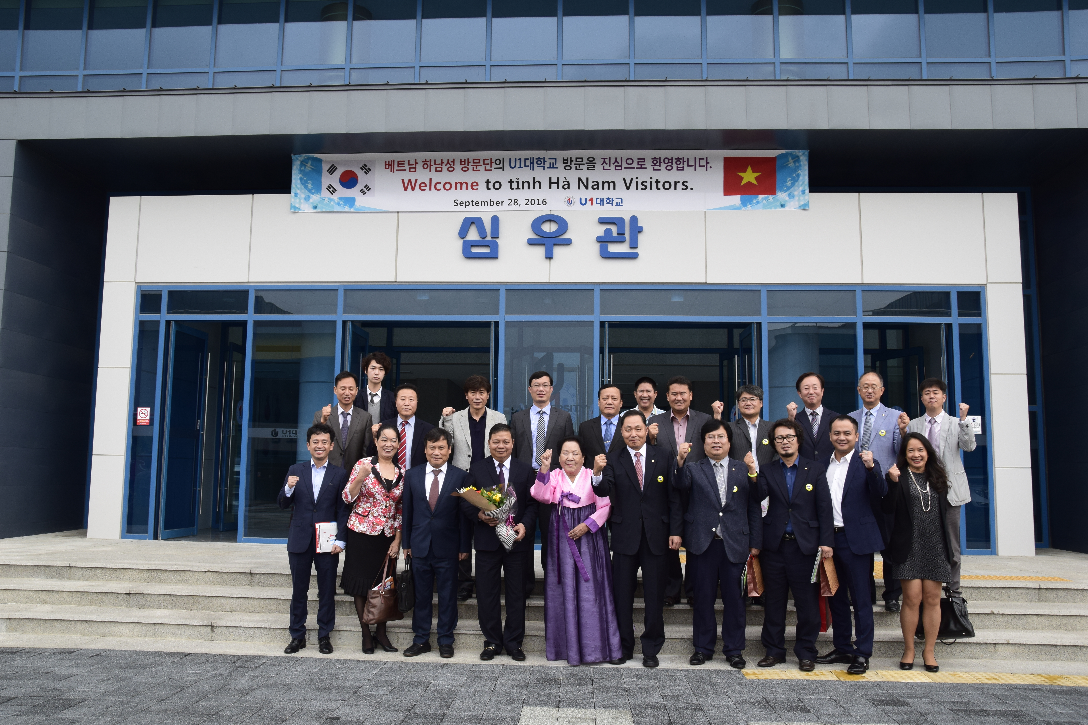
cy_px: 362
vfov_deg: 43.6
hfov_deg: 61.9
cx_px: 544
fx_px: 907
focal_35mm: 30
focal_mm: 20
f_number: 10
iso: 400
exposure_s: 1/250
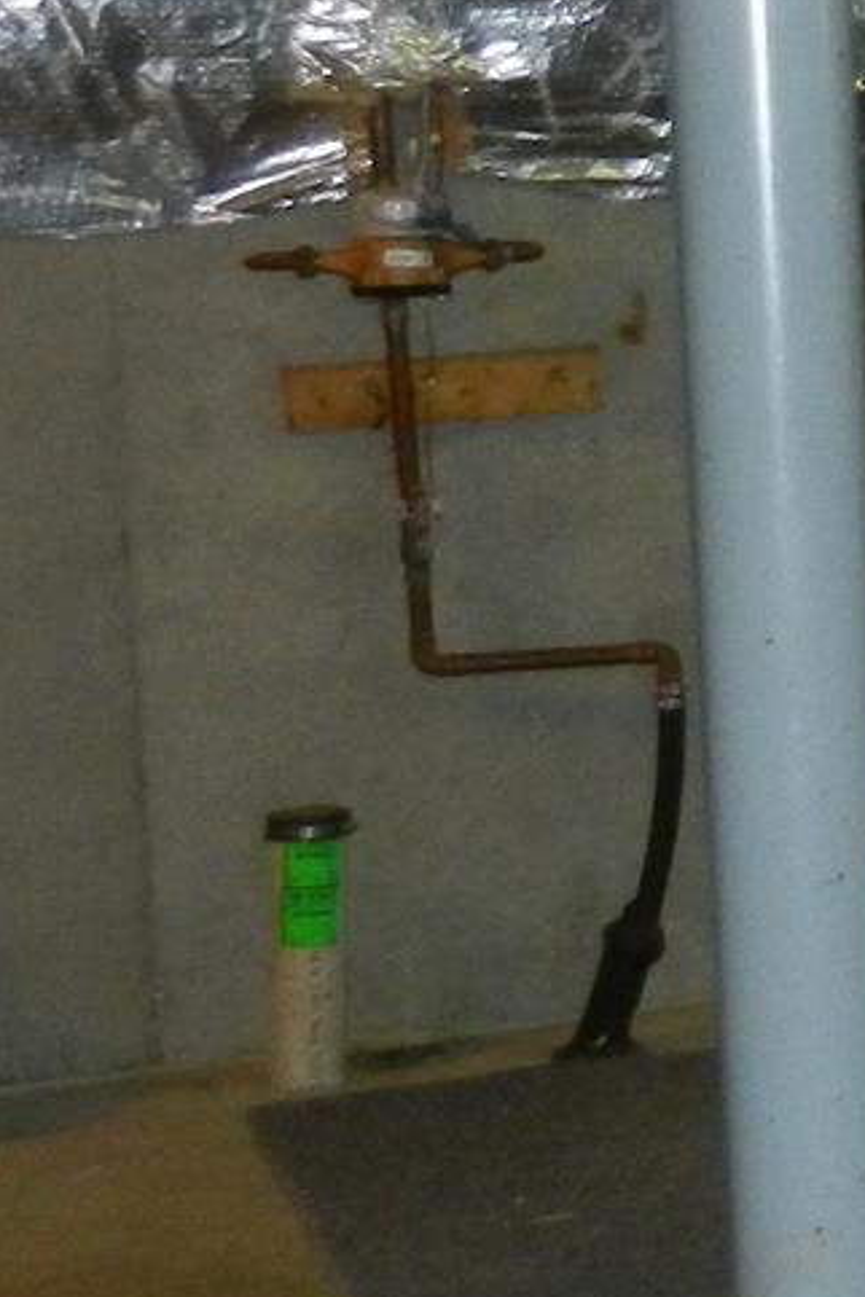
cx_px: 2442
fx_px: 4613
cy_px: 371
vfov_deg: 16.0
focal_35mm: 128
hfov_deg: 9.0
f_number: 3.6
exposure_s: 1/30
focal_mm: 5.1
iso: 450
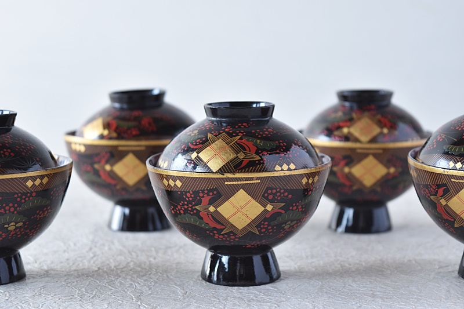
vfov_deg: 16.5
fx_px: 1063
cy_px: 154
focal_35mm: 82
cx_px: 232
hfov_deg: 24.6
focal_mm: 55
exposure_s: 1/3
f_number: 5.6
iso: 400
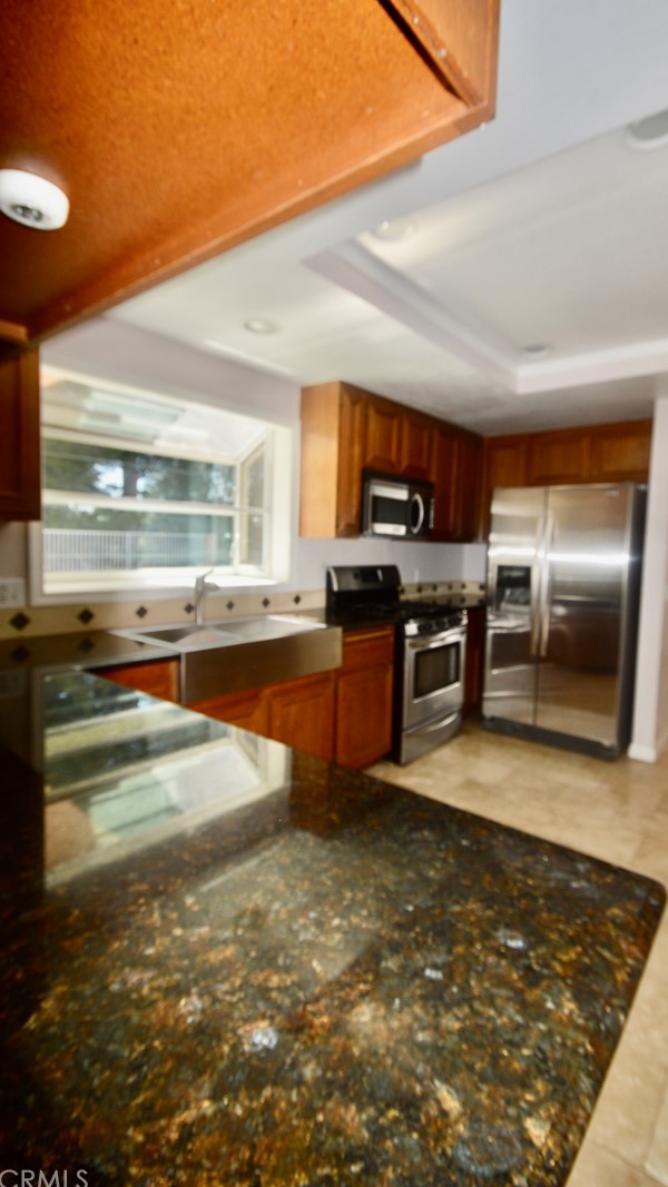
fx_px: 504
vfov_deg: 99.4
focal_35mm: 16
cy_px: 591
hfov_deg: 66.8
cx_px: 376
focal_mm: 10
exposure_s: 1/60
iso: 100
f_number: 8
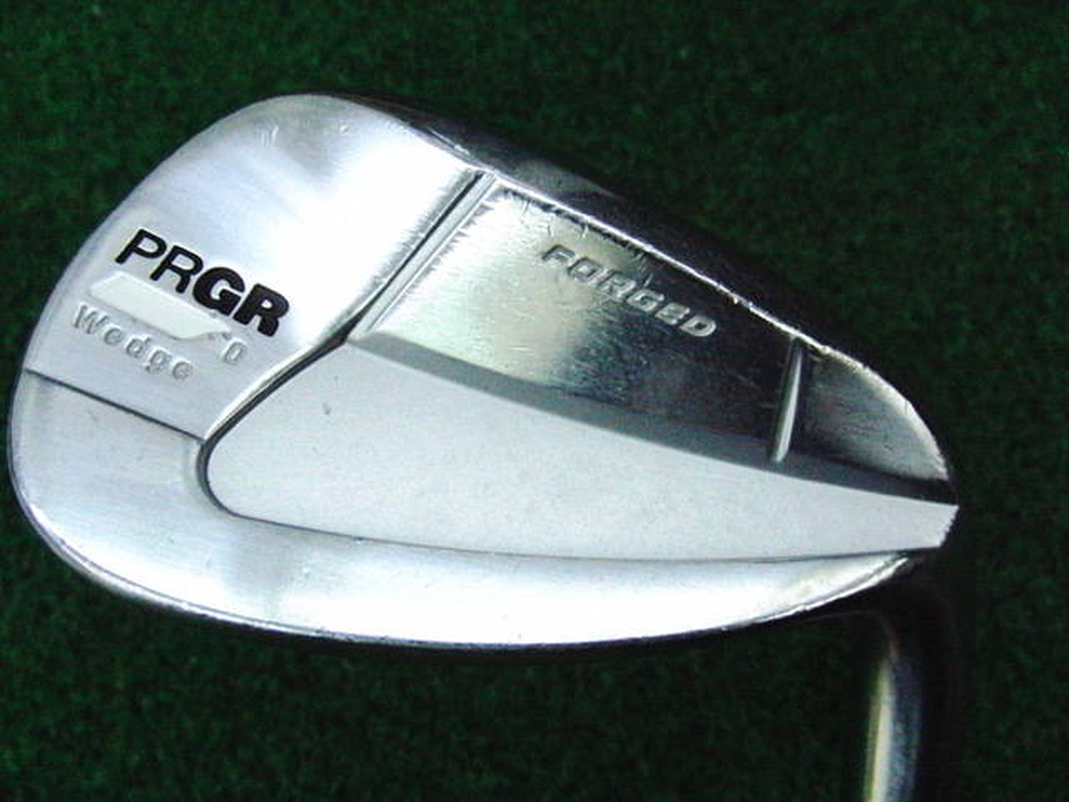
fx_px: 1143
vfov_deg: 38.7
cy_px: 401
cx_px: 534
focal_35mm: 37
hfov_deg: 50.1
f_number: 3.6
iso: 3200
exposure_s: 1/800
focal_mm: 6.42
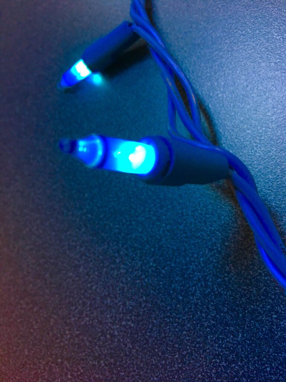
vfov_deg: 61.7
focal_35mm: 29
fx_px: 319
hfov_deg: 48.2
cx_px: 143
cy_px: 191
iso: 80
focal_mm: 4.15
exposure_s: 1/30
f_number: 2.2
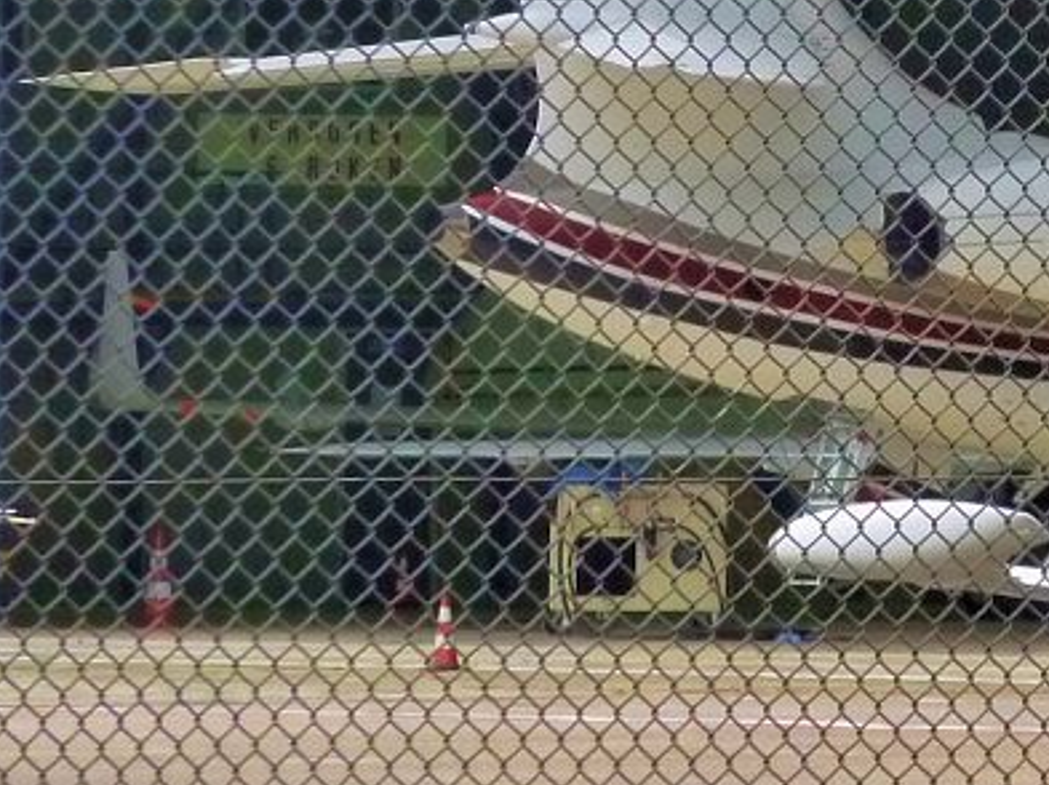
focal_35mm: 725
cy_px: 87
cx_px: 1228
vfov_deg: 2.0
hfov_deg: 2.7
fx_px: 21950
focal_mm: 45.7
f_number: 4.8
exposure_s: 1/50
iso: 400
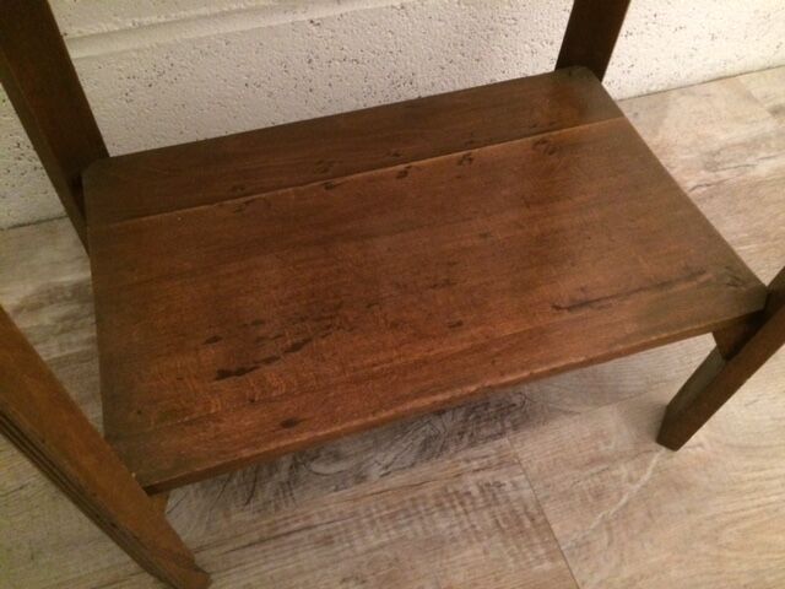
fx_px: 658
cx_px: 392
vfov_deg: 48.2
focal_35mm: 29
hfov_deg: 61.7
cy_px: 294
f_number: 2.2
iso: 500
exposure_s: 1/17
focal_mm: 4.15
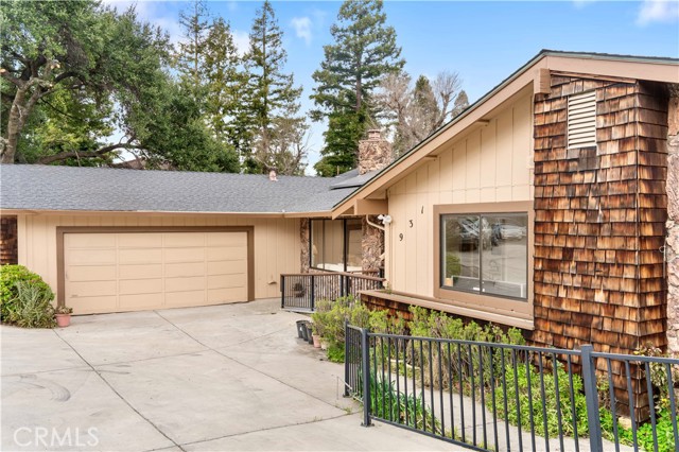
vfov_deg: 46.4
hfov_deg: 65.5
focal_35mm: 28
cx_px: 340
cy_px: 226
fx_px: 528
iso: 200
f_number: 9
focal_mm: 28
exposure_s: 1/20
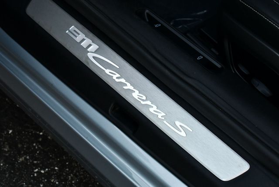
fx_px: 853
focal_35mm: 110
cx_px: 140
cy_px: 94
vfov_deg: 12.5
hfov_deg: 18.6
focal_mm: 55
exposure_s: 1/250
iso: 320
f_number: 5.6
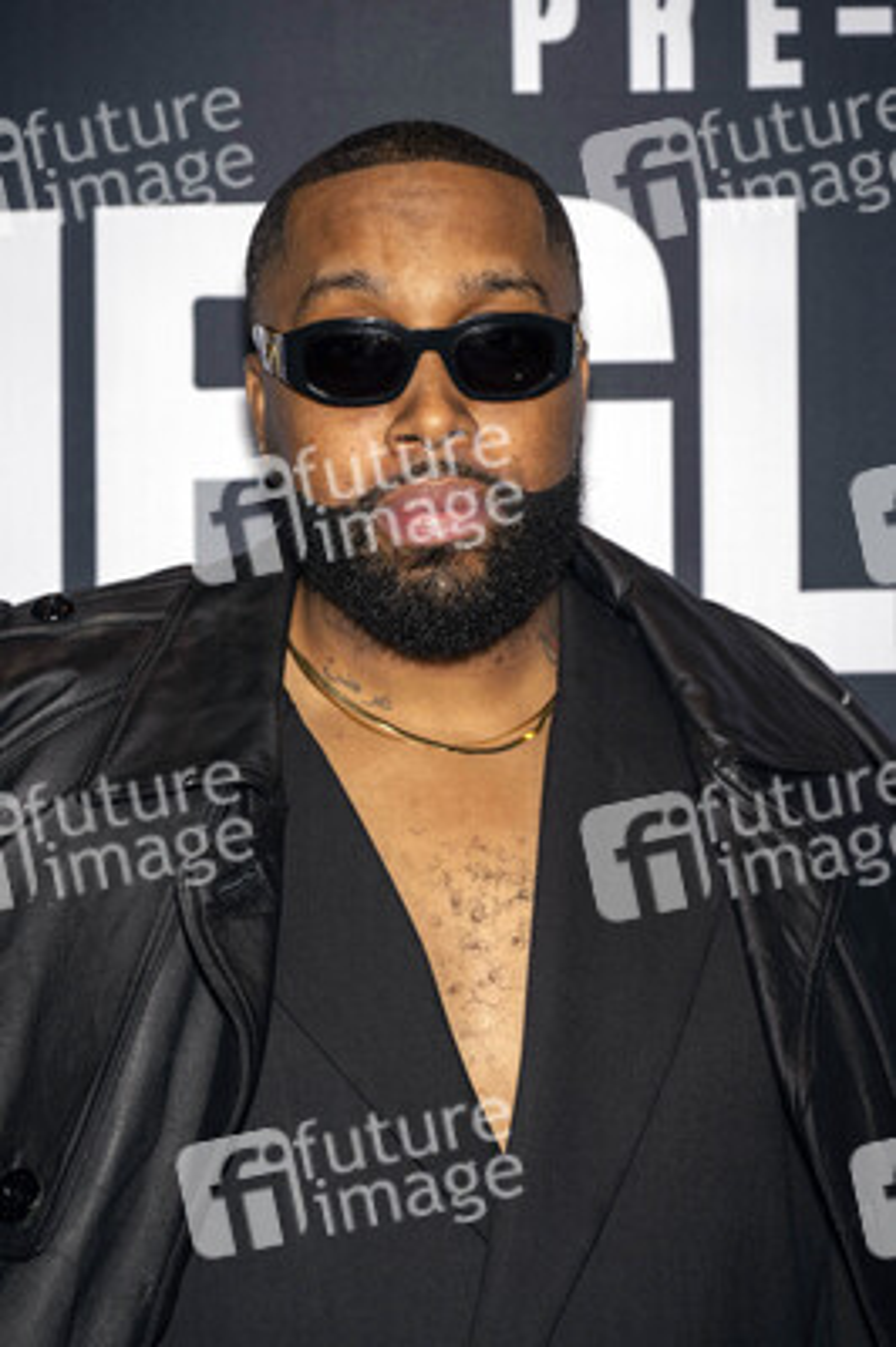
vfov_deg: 23.1
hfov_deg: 15.5
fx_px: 3291
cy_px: 674
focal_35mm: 88
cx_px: 448
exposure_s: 1/200
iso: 800
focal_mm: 88
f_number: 5.6
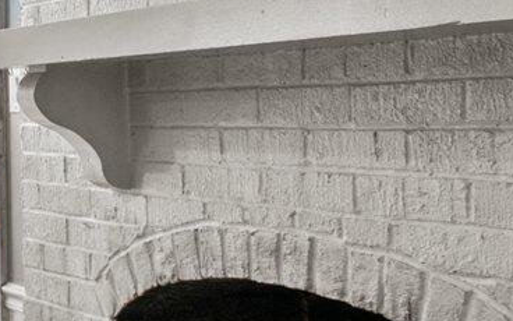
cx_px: -686
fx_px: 1188
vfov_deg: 15.3
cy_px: 80
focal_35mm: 85
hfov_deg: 15.3
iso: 400
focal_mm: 15
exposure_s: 1/1.67
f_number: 6.3
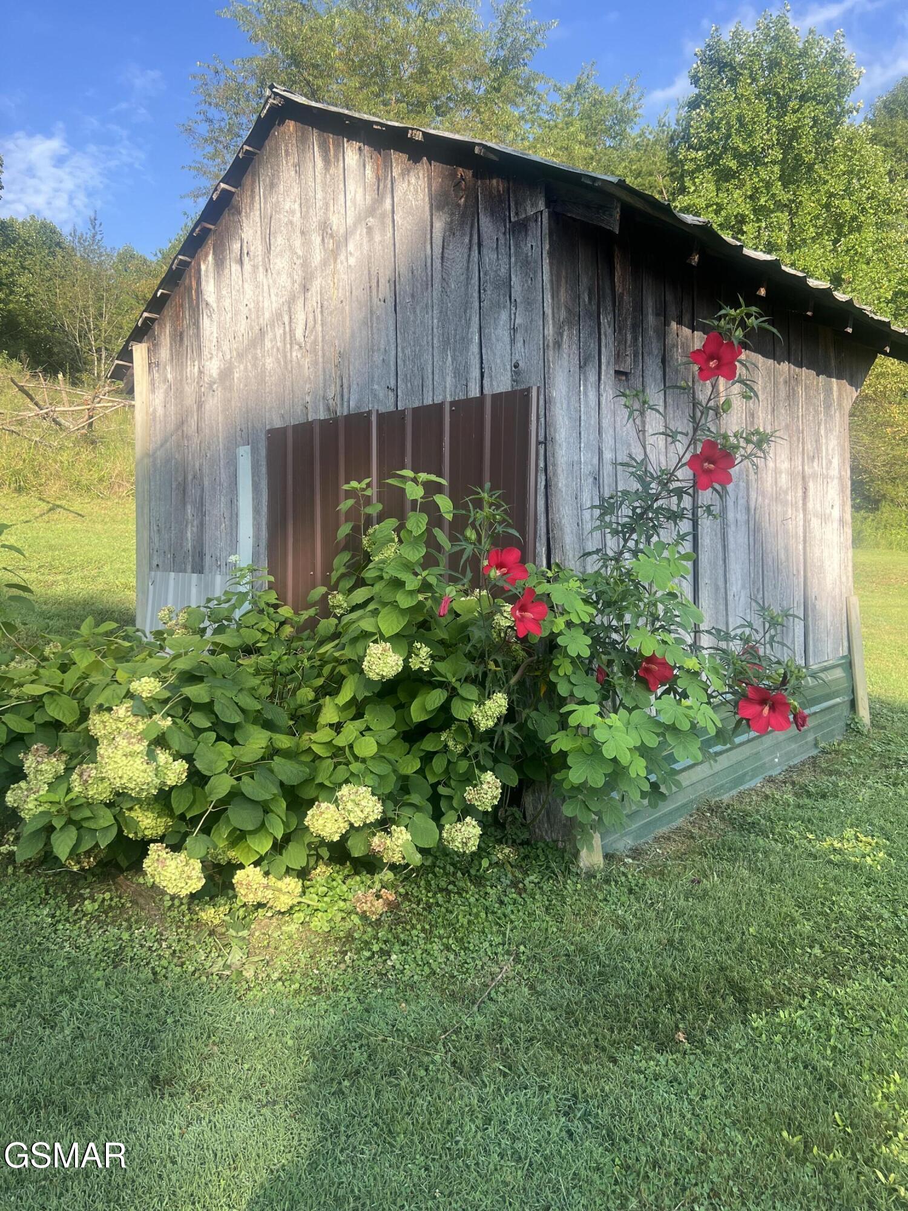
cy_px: 606
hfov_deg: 53.1
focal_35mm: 26
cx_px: 454
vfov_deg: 67.3
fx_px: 909
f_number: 1.5
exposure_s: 1/887
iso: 50
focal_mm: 5.7
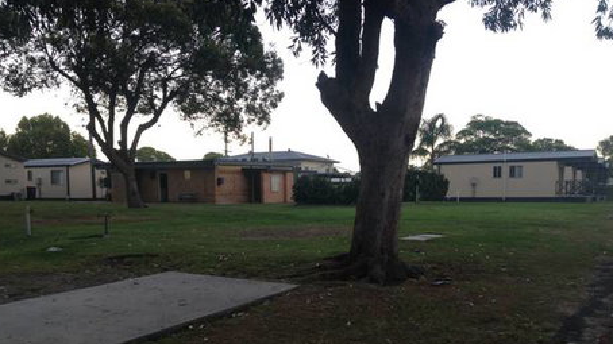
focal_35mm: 38
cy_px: 236
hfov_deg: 52.8
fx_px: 617
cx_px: 290
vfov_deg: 30.9
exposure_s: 1/40
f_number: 2.4
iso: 64
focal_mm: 4.12
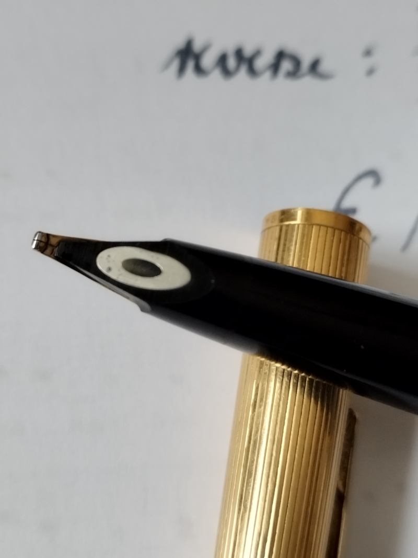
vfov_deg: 71.6
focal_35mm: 24
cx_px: 209
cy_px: 279
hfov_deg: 56.8
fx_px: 386
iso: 420
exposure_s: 1/33.3
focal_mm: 5.89
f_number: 1.89
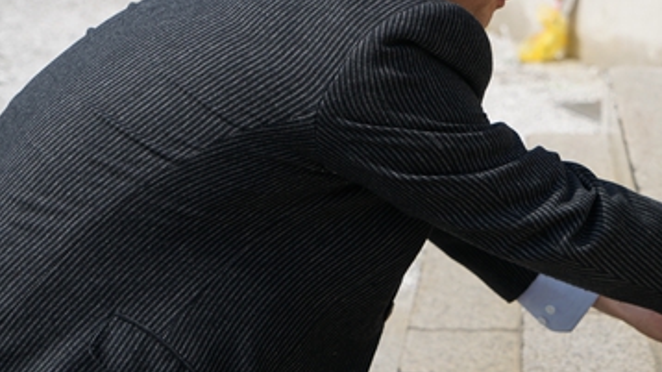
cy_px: 10
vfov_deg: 13.9
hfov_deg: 24.7
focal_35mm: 86
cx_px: 403
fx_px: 1509
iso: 100
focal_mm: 42
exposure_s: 1/640
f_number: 4.5
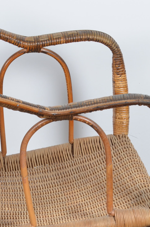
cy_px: 196
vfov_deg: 10.7
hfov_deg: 7.2
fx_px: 1199
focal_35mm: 191
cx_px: 43
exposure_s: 1/125
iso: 100
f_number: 11
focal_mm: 50
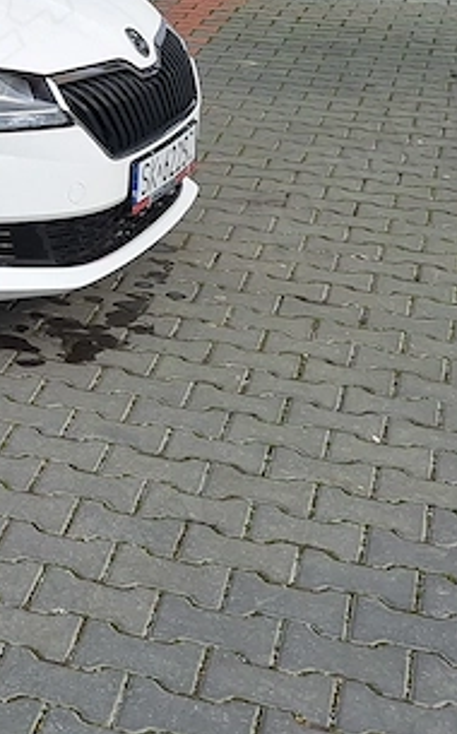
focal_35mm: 80
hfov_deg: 14.5
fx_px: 1598
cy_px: 99
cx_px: -334
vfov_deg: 25.2
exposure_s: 1/2179
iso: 40
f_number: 1.8
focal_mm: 5.54
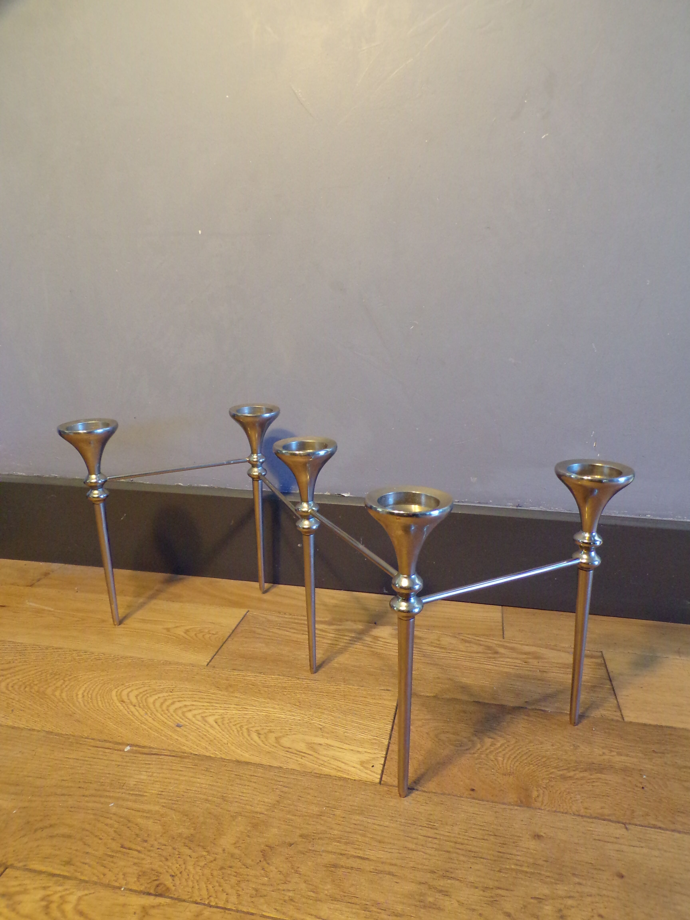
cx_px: 345
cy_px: 460
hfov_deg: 56.8
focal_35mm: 24
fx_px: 638
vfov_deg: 71.6
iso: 436
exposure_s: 1/17
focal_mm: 4.3
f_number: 3
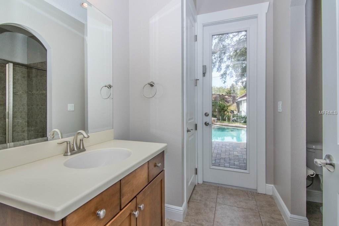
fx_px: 155
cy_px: 113
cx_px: 170
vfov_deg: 72.1
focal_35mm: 16
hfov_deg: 95.0
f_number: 13
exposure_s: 1/200
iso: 640
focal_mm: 11
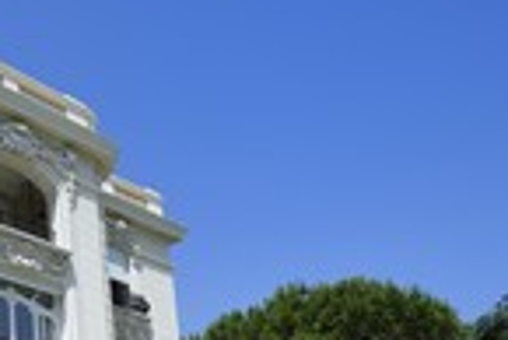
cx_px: -112
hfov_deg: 30.4
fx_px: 777
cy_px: 389
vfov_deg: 23.0
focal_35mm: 55
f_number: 11
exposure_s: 1/250
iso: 100
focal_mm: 19
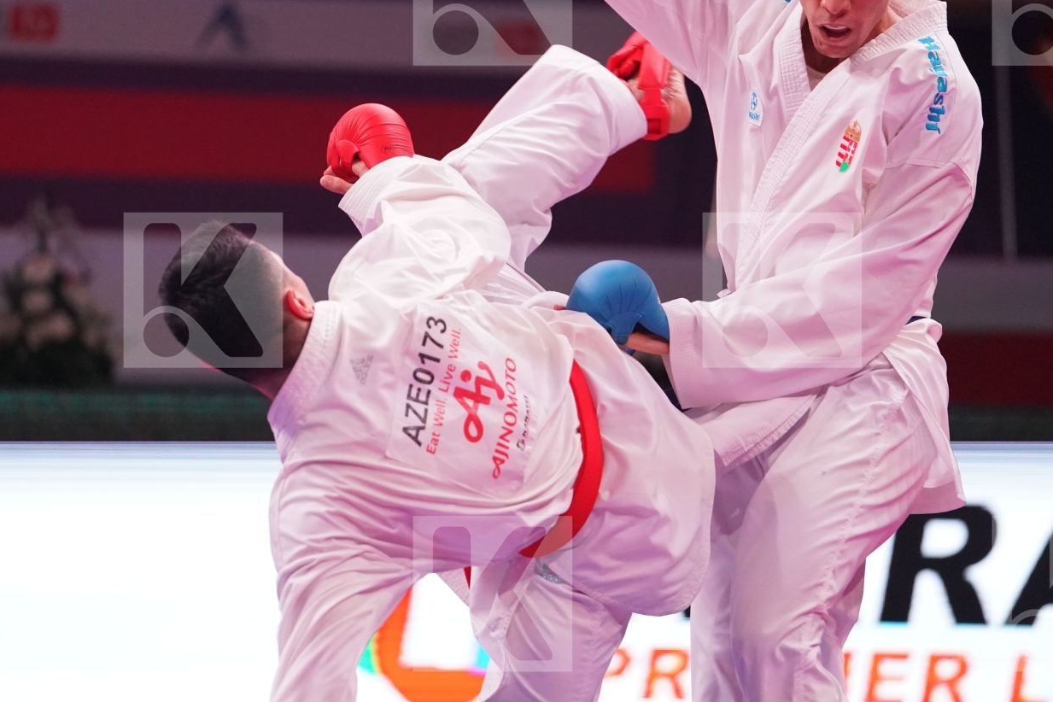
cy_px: 290
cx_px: 493
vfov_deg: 4.7
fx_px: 8540
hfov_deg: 7.1
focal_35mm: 292
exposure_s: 1/1000
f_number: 2.8
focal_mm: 200
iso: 4000
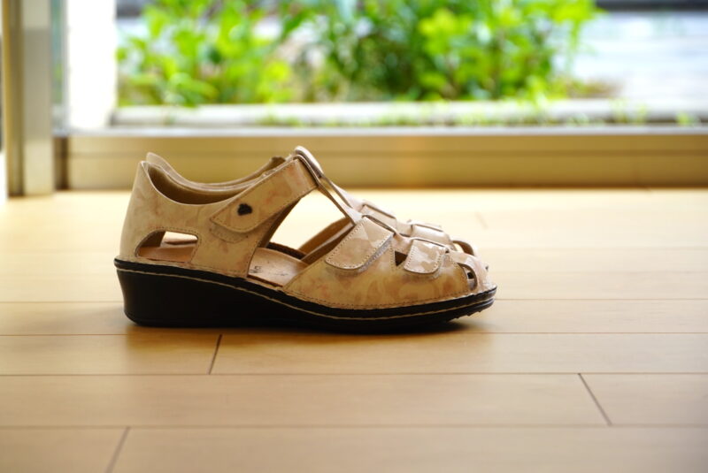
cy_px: 236
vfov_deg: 12.5
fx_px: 2155
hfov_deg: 18.7
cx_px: 354
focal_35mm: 110
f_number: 5.6
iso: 200
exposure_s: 1/125
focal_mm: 73
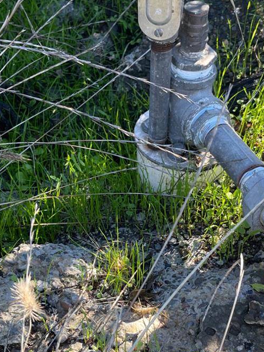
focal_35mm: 59
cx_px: 149
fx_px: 600
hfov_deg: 24.8
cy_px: 194
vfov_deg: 32.7
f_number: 1.6
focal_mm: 5.1
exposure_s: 1/178
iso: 32
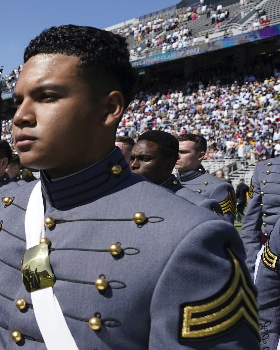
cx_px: -65
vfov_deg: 56.2
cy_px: 229
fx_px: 321
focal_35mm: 31
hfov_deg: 35.6
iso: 320
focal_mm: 16
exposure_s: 1/5000
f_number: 3.5
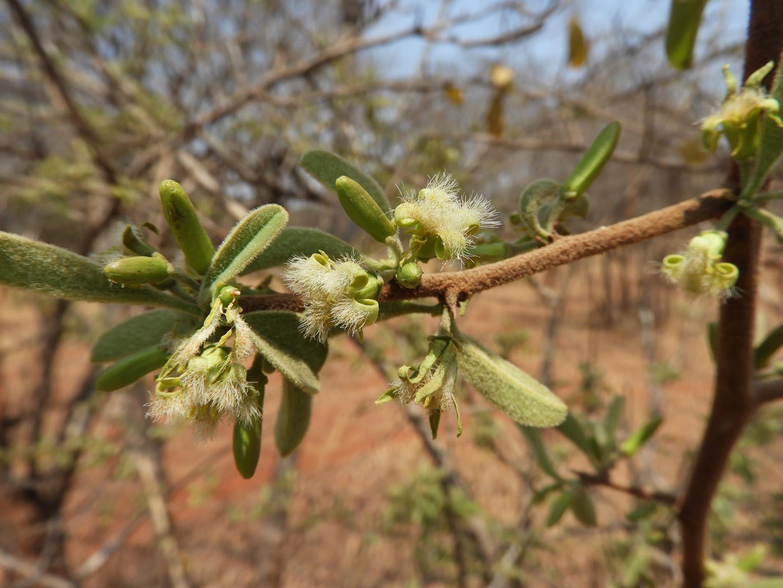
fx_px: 543
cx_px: 392
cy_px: 294
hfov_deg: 71.6
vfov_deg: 56.8
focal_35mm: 24
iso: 100
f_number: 3.3
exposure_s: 1/1250
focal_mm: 4.3
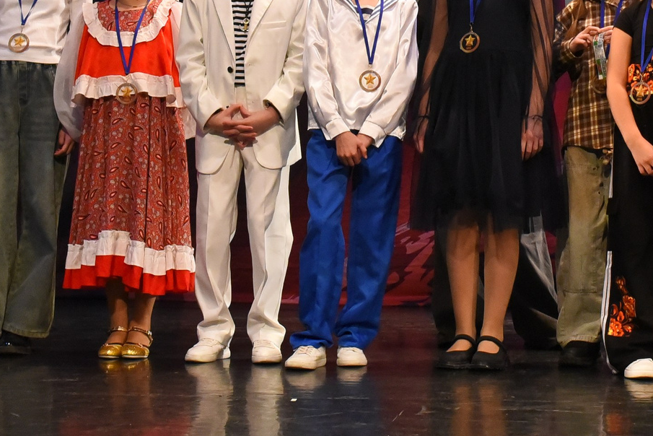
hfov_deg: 20.2
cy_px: 86
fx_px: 1796
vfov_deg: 13.8
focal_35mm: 99
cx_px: 579
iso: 5000
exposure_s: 1/250
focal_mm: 35
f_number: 6.3
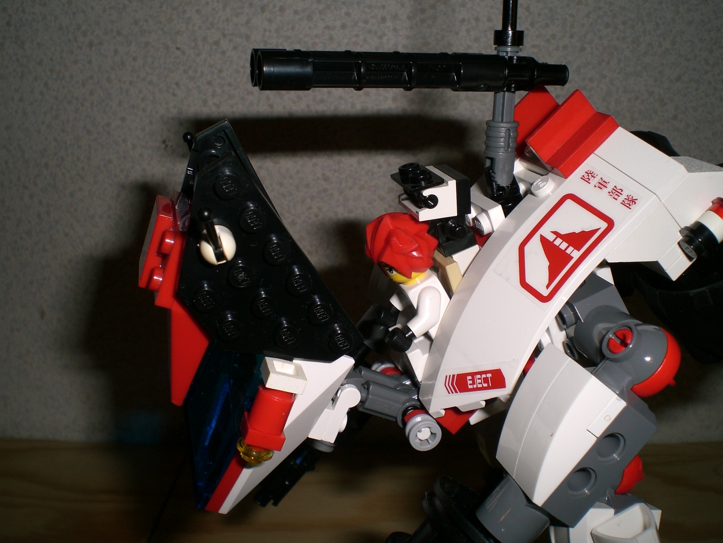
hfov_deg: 49.0
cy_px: 272
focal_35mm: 38
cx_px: 362
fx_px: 794
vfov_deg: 37.7
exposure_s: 1/60
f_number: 4.4
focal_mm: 6.3
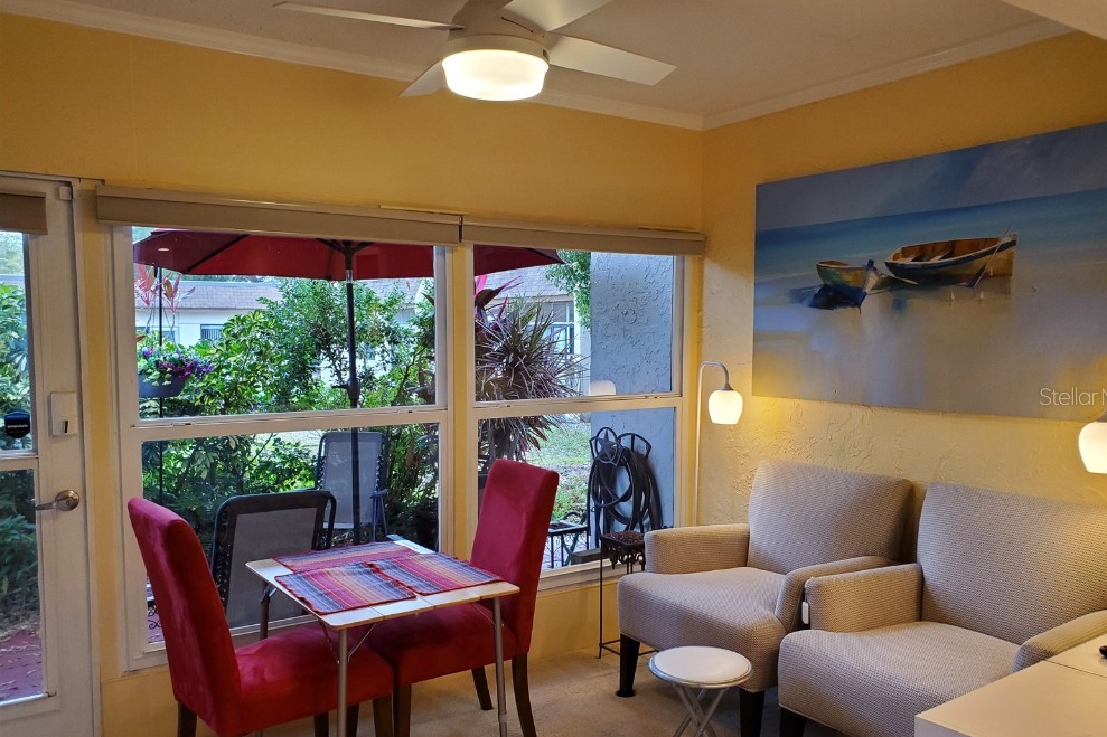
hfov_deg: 65.5
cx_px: 572
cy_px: 396
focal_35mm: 28
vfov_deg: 46.4
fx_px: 861
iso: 200
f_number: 2.4
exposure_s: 1/120
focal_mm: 4.3
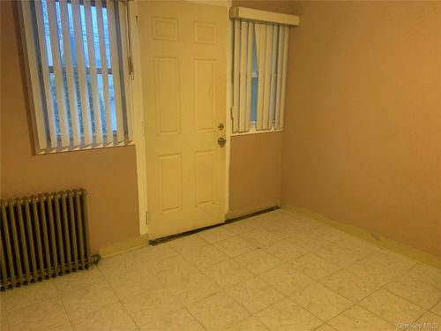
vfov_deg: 53.1
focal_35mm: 26
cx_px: 220
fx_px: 331
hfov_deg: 67.3
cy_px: 166
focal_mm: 4.25
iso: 320
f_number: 1.8
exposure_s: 1/60
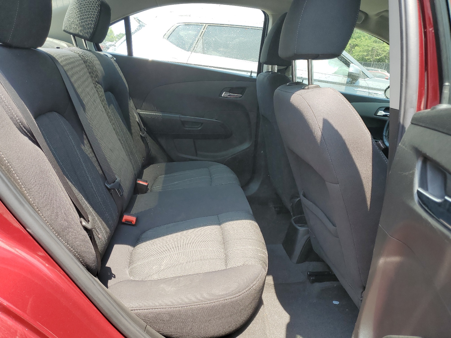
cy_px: 169
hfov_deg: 67.3
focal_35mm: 26
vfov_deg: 53.1
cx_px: 226
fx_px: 339
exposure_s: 1/435
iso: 50
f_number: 1.5
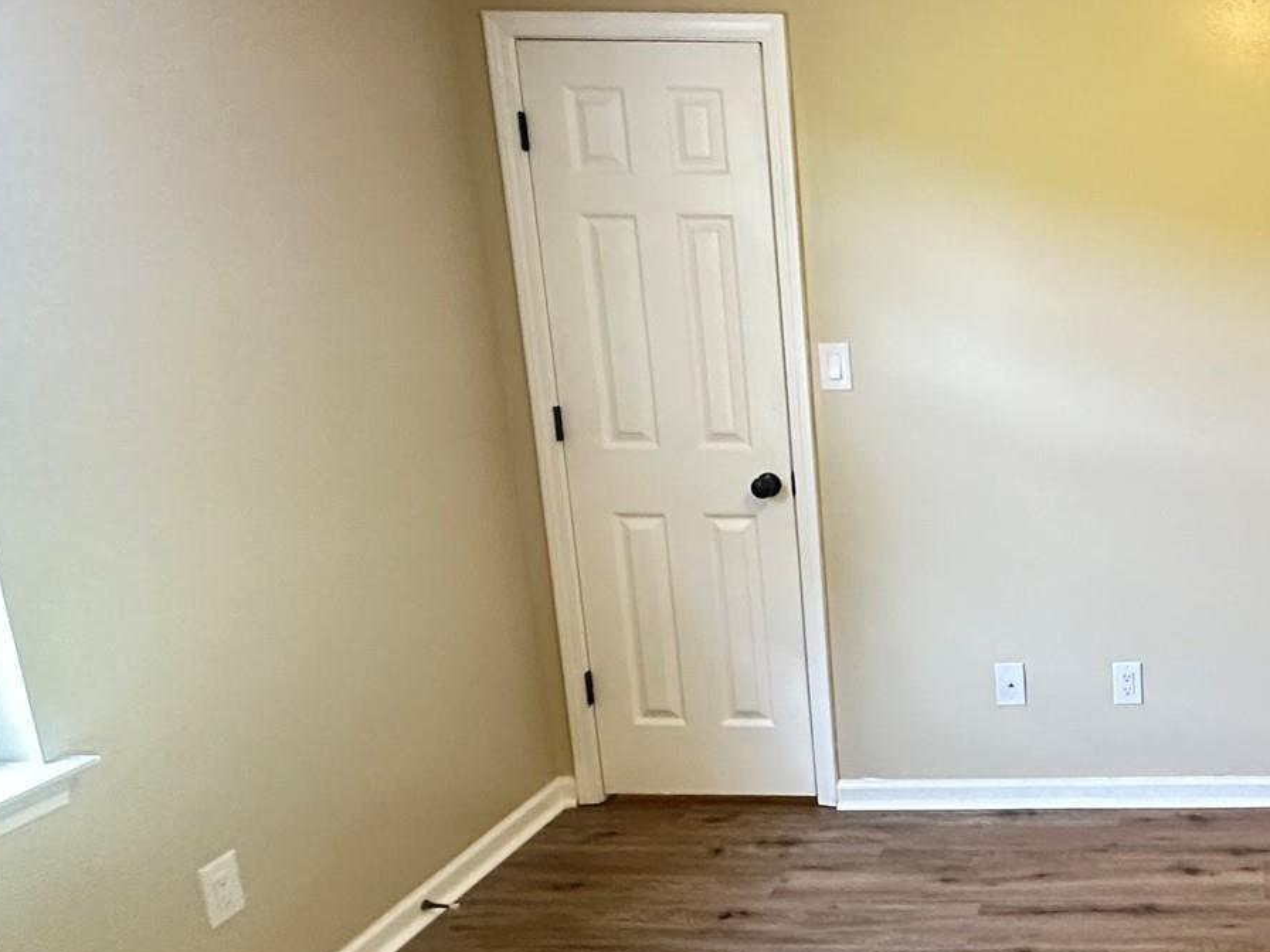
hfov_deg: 47.8
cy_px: 496
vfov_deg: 44.2
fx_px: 1174
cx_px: 1250
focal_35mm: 32
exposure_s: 1/60
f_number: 2.2
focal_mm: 2.22
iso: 500
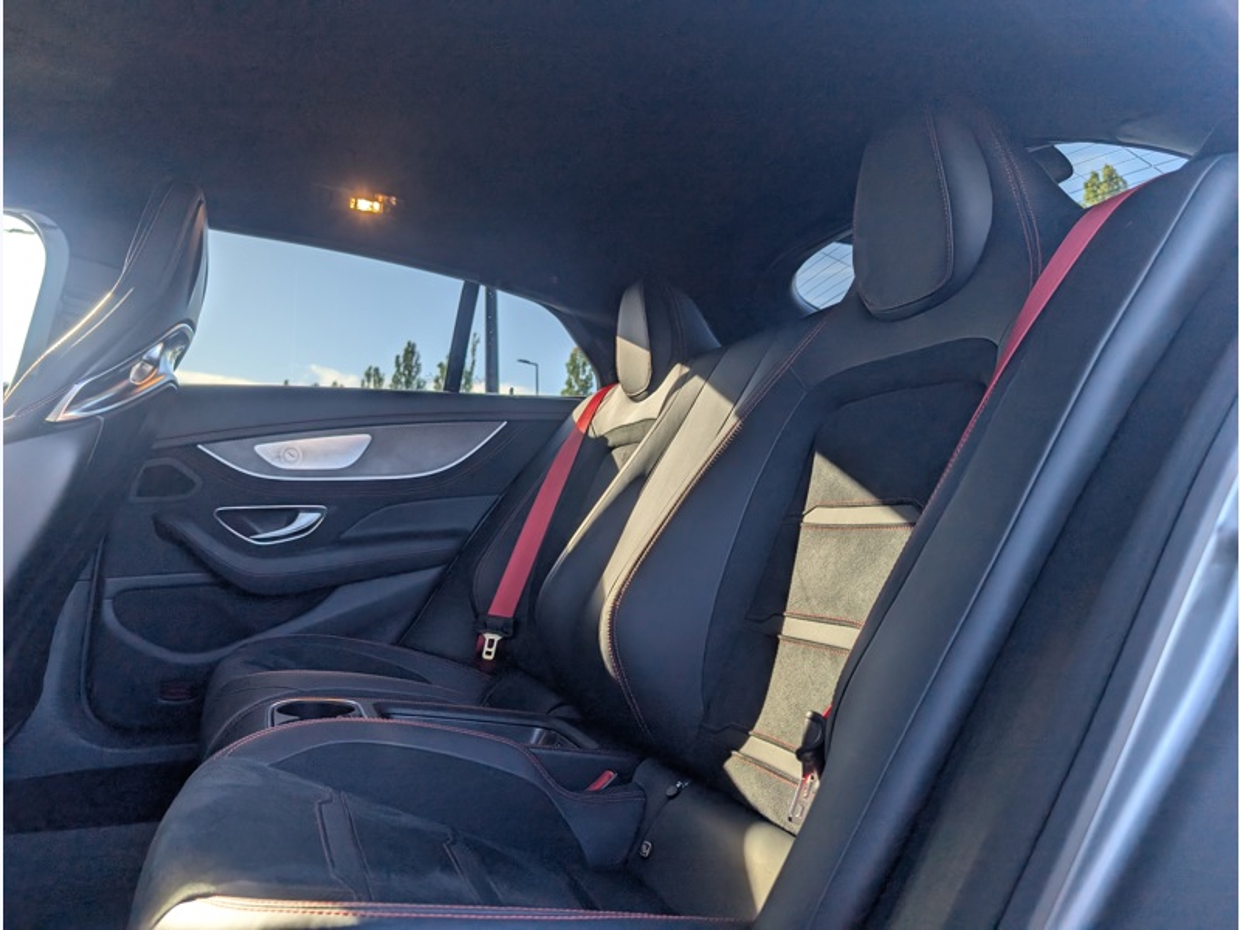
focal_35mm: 24
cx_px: 620
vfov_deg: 56.8
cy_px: 465
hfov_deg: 71.6
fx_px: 860
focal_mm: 6.9
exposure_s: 1/205
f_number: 1.68
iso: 34
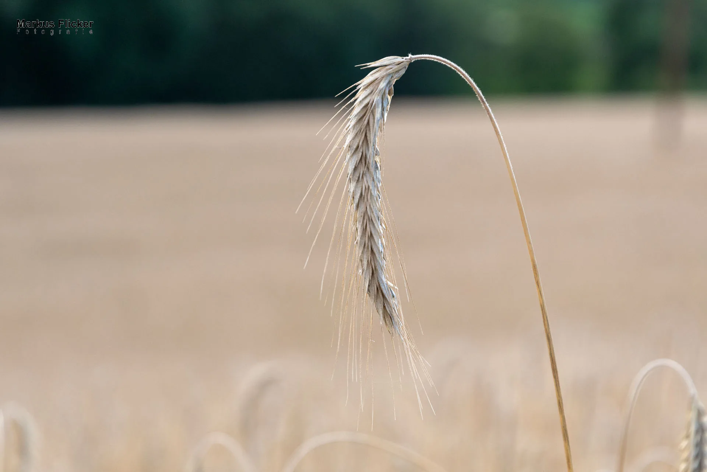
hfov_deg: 17.1
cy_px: 236
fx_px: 2356
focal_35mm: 120
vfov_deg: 11.4
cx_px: 354
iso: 400
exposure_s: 1/800
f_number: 5.6
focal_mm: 80
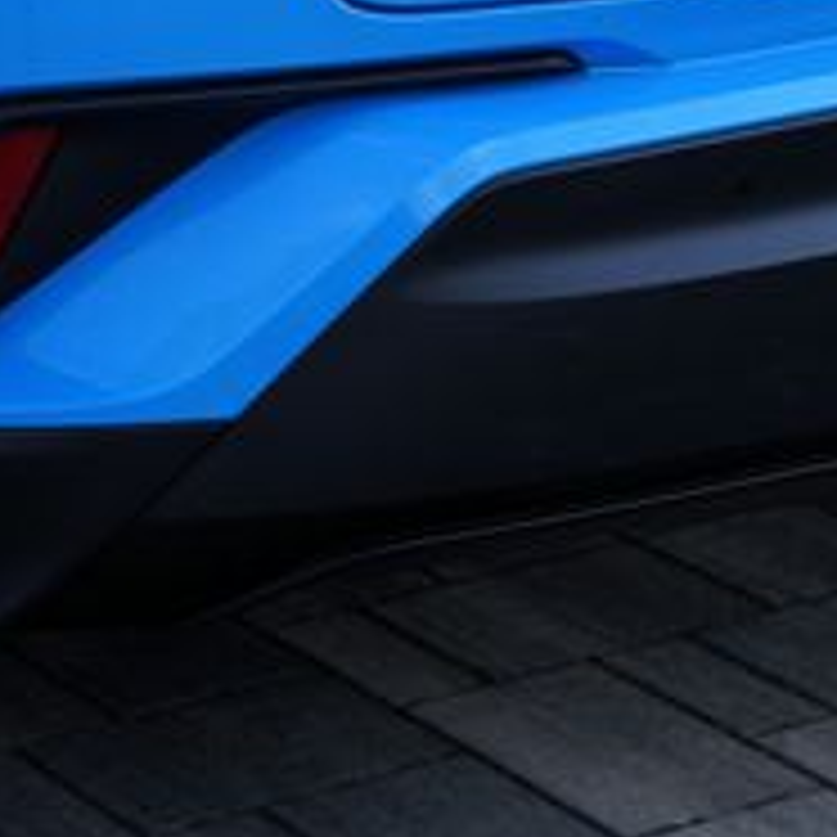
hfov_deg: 10.9
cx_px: 63
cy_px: -324
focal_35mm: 159
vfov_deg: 10.7
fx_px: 4350
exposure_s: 1/100
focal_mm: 34
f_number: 4.5
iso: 100
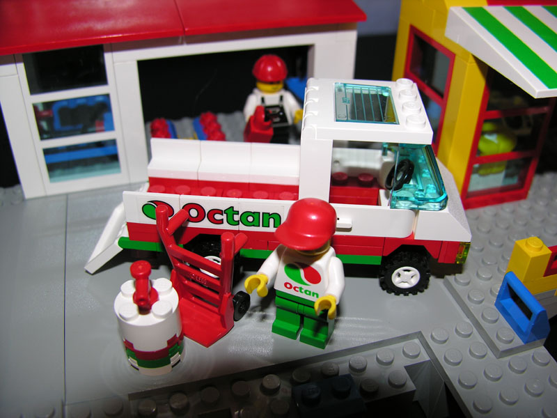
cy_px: 209
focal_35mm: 35
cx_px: 278
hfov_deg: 52.6
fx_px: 563
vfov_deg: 40.7
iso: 50
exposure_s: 1/60.1
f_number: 2.8
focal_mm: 8.9
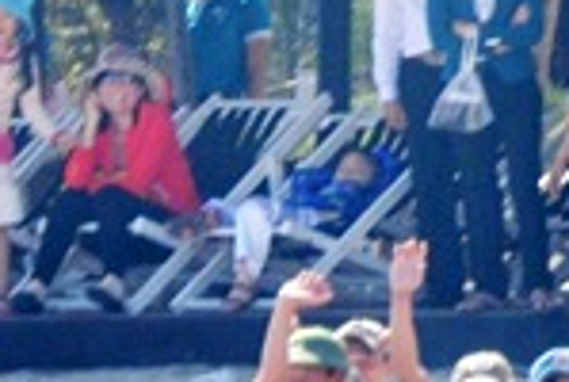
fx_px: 28482
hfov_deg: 1.1
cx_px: 1203
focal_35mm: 1798
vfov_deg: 0.8
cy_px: 2
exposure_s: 1/200
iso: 200
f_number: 16
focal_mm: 175
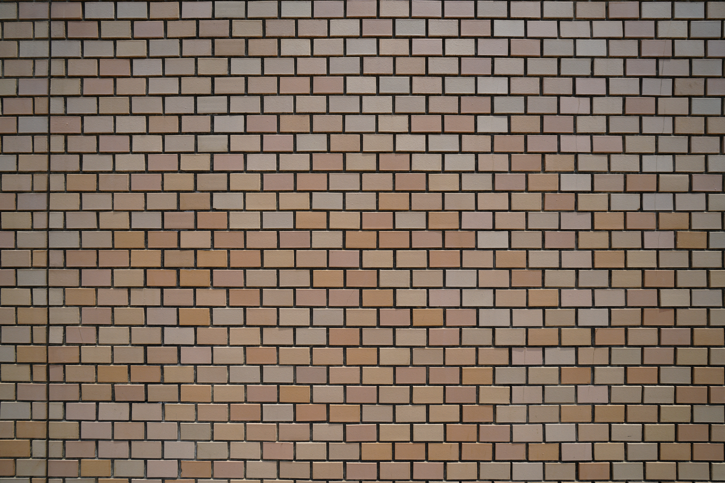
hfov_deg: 112.6
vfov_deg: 90.0
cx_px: 362
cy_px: 242
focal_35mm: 12
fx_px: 242
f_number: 8
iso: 200
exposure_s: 1/500
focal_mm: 12
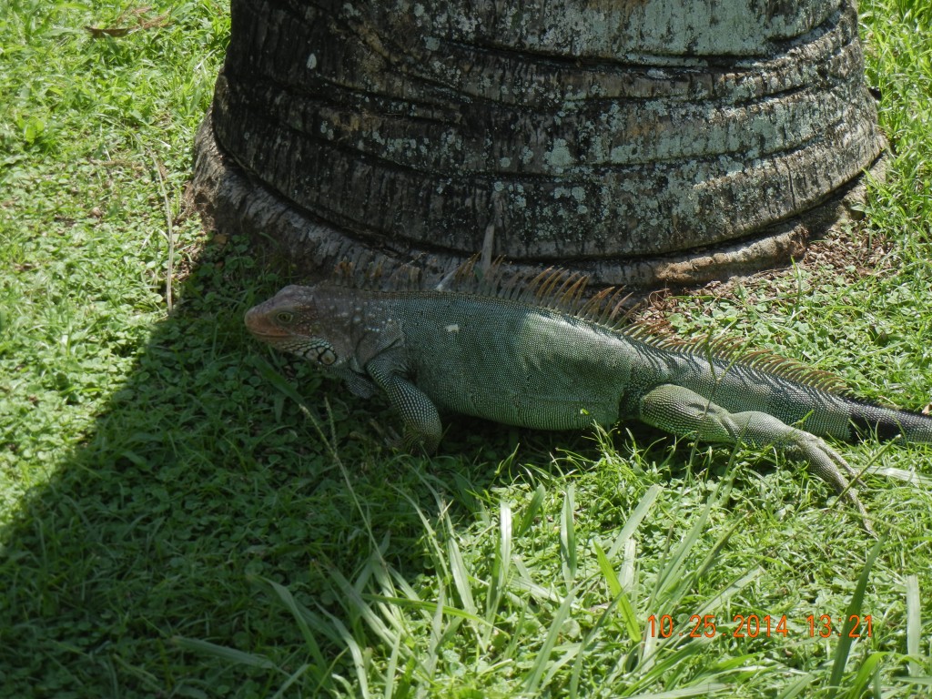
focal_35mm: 116
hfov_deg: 17.0
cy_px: 350
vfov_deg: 12.8
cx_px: 466
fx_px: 3123
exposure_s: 1/537
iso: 160
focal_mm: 20.9
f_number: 4.6
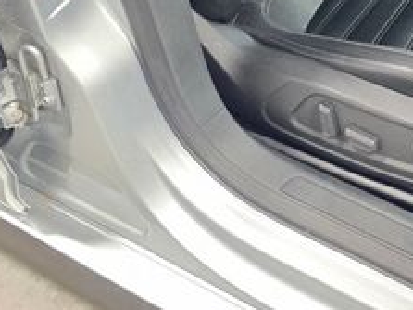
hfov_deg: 28.0
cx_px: 389
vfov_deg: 20.6
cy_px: -76
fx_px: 787
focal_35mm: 66
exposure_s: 1/120
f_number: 1.7
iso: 1000
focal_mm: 6.3
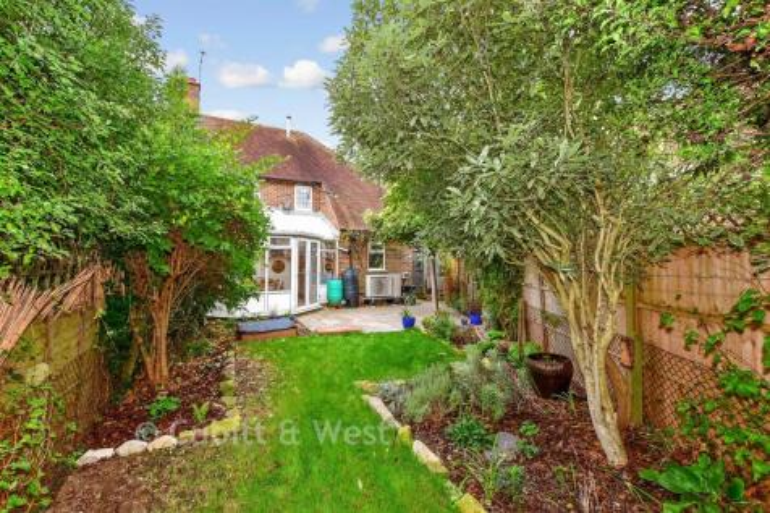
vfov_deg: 77.3
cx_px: 385
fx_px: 321
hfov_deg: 100.4
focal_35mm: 15
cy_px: 256
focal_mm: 10
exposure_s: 1/60
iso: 400
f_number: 8
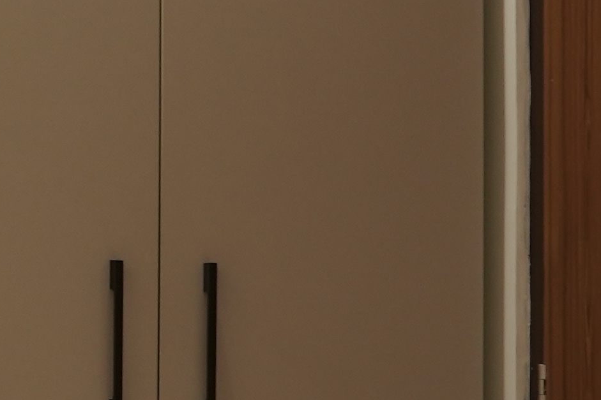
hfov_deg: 11.8
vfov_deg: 9.0
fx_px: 2554
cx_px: -648
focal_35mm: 153
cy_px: 110
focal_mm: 24
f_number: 2.5
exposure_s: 1/125
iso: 640
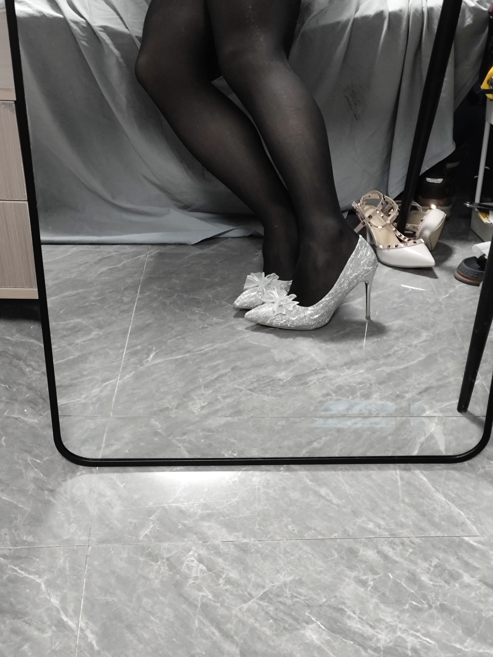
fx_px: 474
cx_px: 246
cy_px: 328
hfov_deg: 54.9
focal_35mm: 25
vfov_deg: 69.4
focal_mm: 4.71
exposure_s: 1/31.2
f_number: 1.79
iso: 765
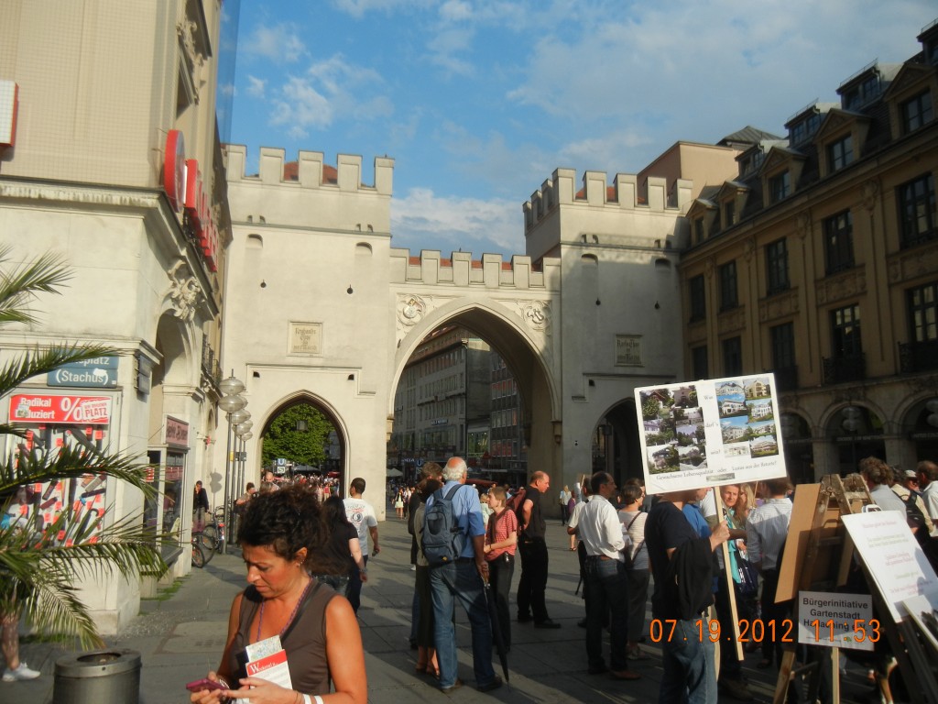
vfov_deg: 46.8
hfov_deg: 60.0
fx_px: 813
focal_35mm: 30
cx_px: 469
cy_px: 352
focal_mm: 5.4
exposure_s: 1/396
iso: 160
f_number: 7
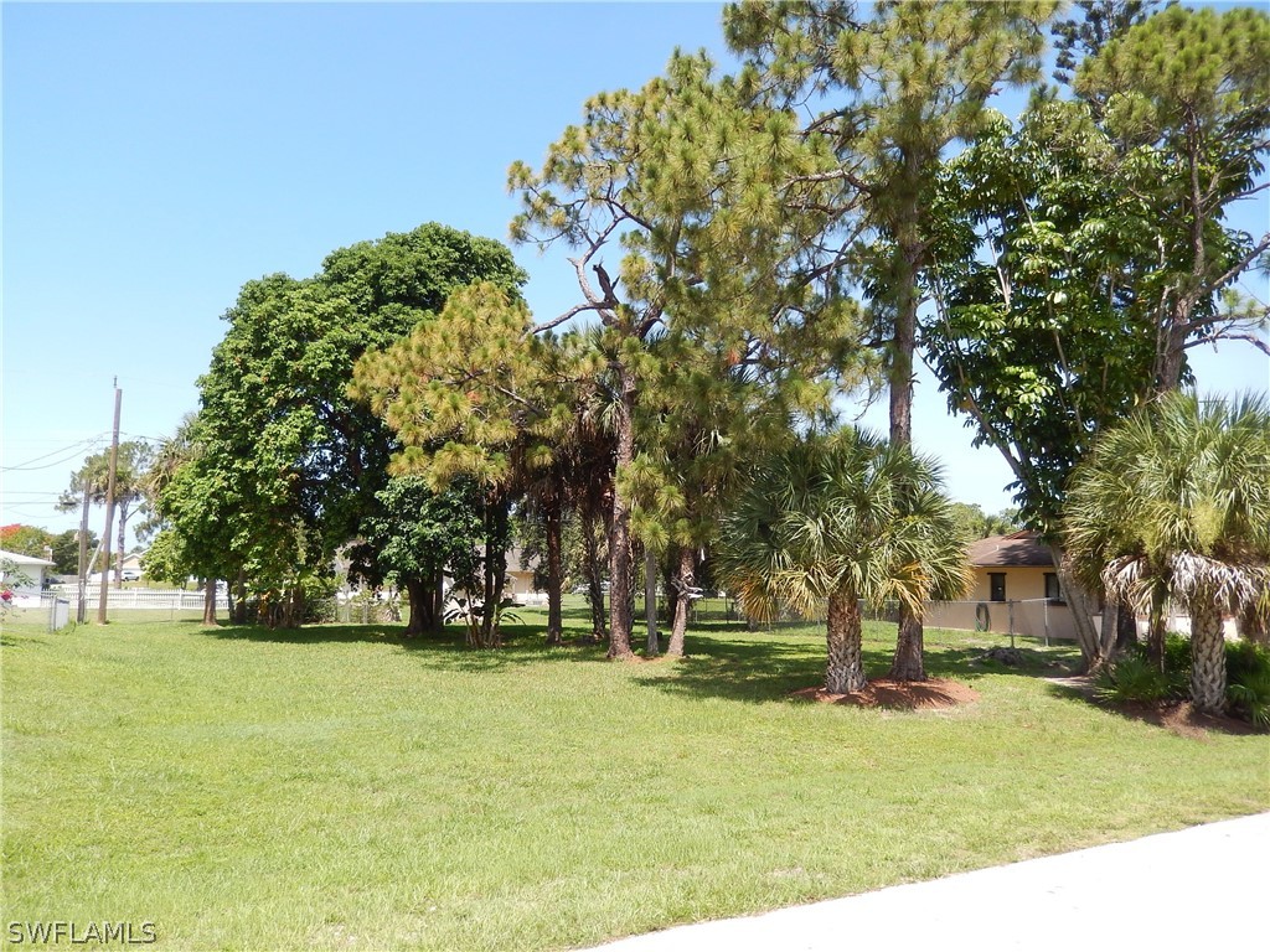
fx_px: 917
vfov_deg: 54.9
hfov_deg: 69.4
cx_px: 635
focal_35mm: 25
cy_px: 476
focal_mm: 4.5
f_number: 3.4
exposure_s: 1/640
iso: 125
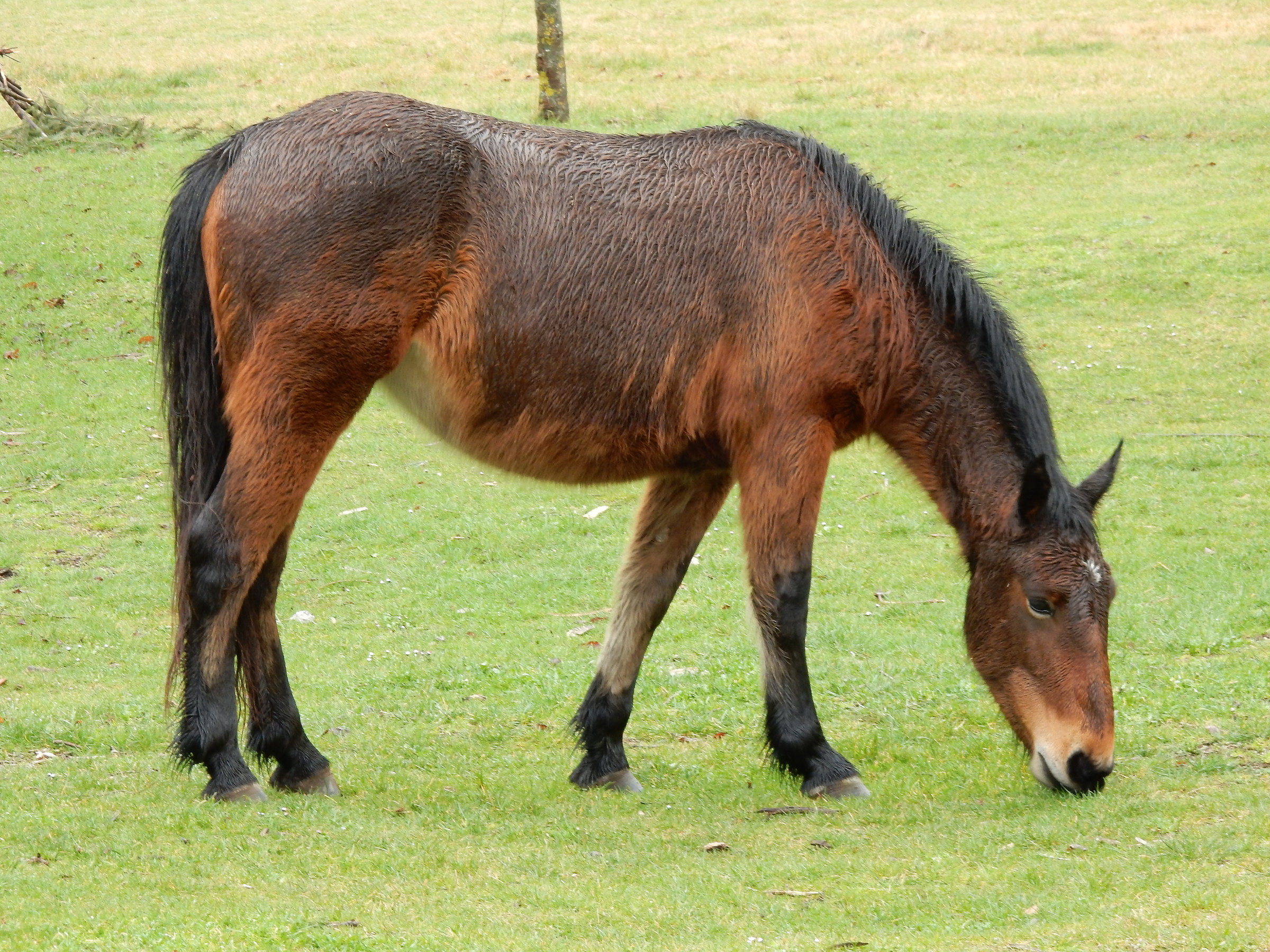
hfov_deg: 8.6
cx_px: 635
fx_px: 8402
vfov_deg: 6.5
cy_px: 476
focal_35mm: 229
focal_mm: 40.9
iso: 125
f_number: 6.3
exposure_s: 1/40
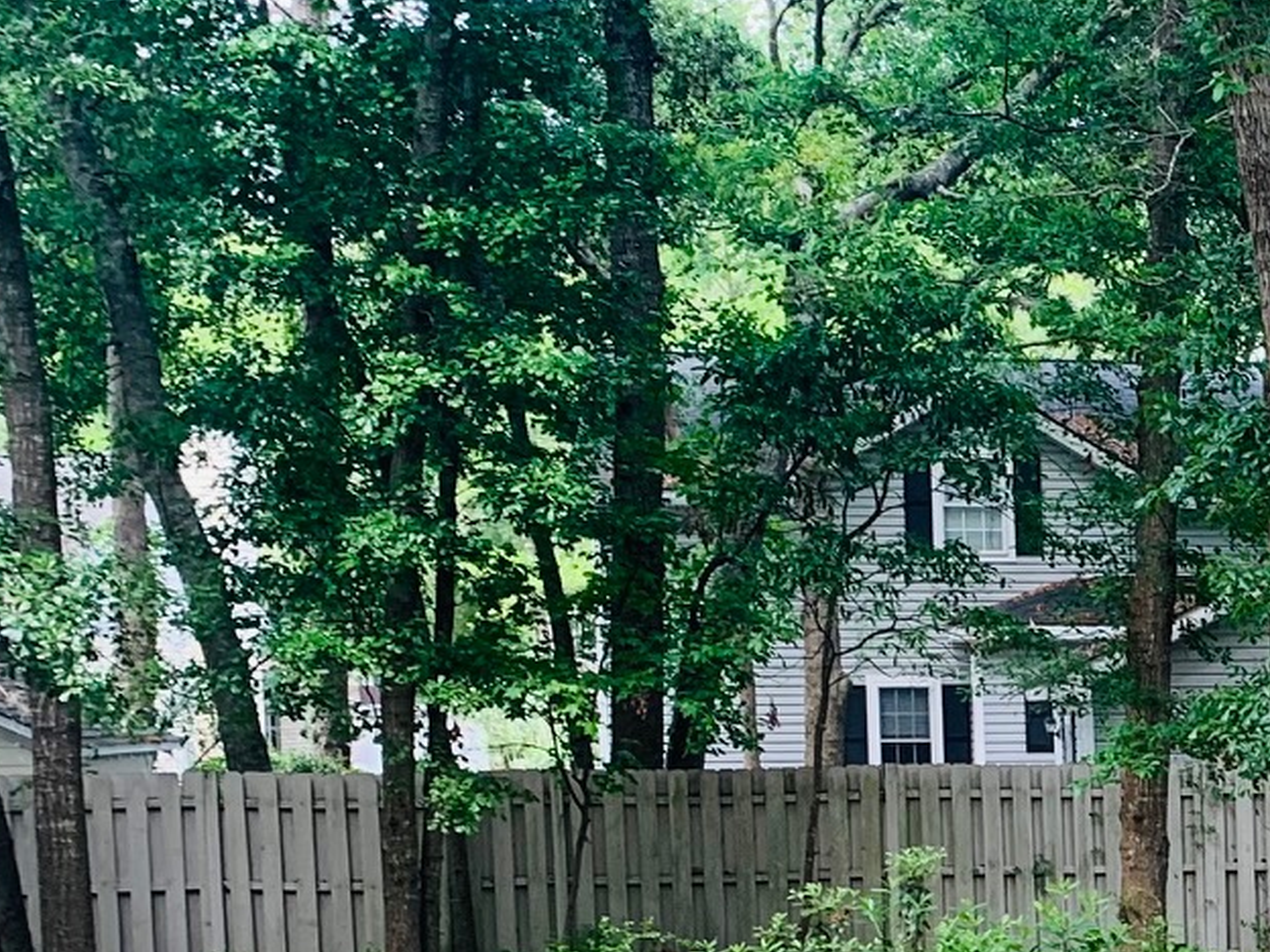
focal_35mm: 84
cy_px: 983
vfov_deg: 17.1
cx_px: 1728
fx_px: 3082
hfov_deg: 20.8
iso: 40
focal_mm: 4.25
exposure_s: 1/121
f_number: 1.8
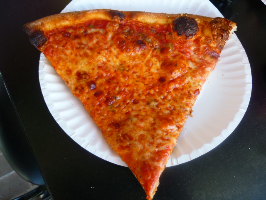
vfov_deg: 54.9
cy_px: 100
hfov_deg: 69.4
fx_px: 192
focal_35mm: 25
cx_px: 133
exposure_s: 1/30
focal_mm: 4.5
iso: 125
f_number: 3.3
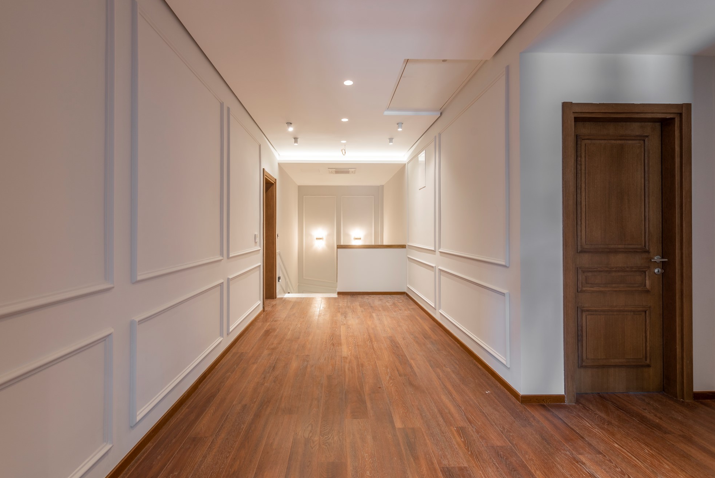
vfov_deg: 77.3
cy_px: 226
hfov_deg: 100.3
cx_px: 341
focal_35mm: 15
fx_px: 298
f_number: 5
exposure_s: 1/3
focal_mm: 14
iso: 64
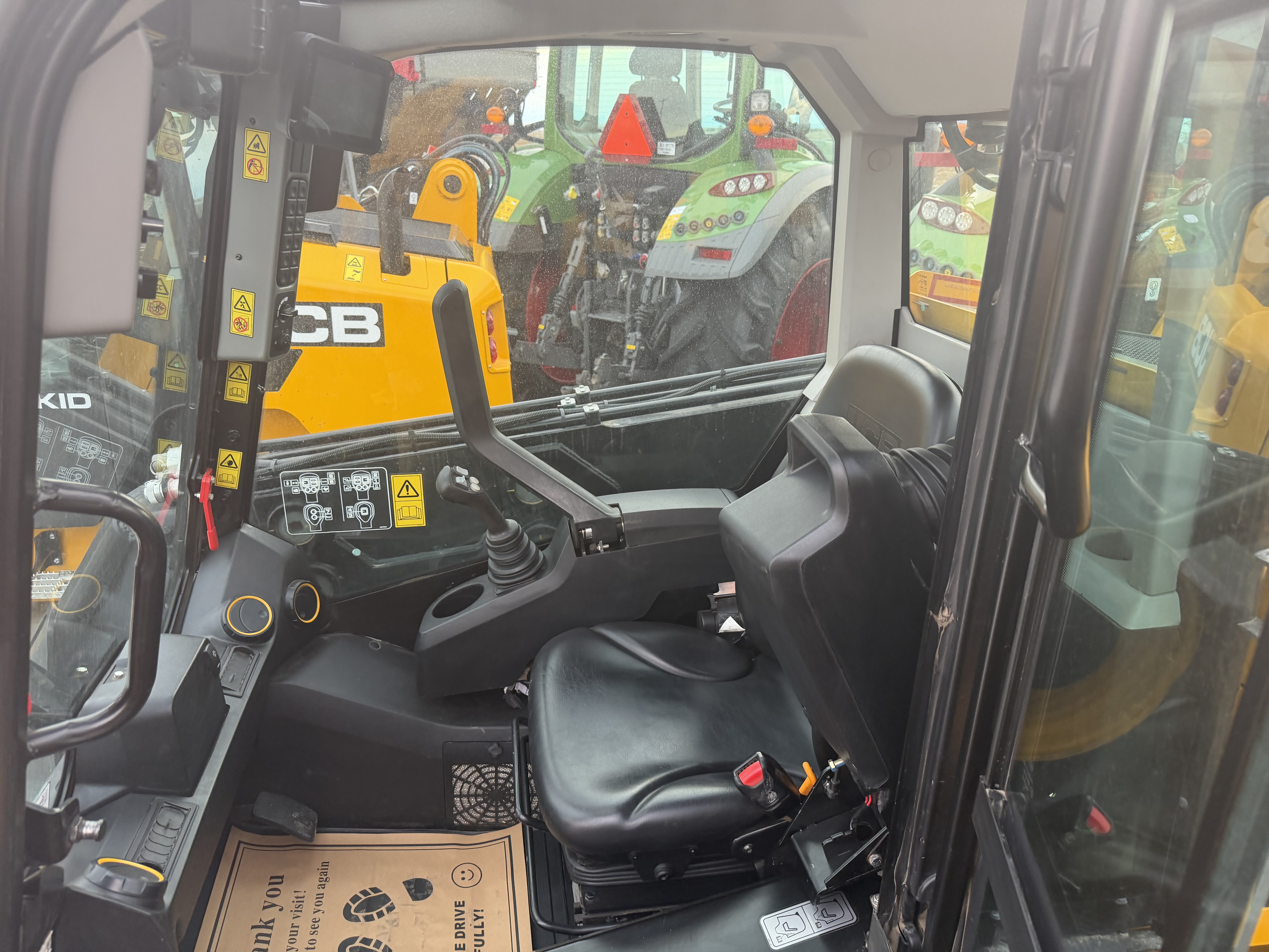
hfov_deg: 71.6
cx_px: 634
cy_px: 476
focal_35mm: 24
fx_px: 880
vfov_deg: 56.8
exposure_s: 1/121
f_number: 1.78
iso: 160
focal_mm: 6.76
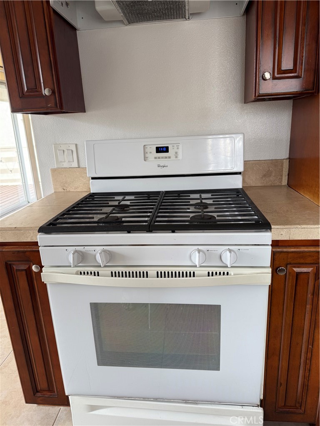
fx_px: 296
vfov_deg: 71.6
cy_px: 213
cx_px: 160
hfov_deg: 56.8
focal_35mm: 24
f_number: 1.78
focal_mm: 6.76
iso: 100
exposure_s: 1/126
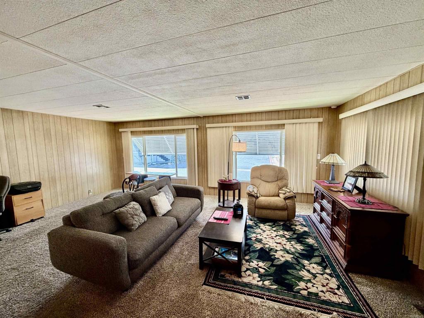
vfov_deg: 85.7
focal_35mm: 14
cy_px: 159
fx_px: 171
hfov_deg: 102.1
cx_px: 212
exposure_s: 1/117
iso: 320
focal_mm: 2.22
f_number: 2.2
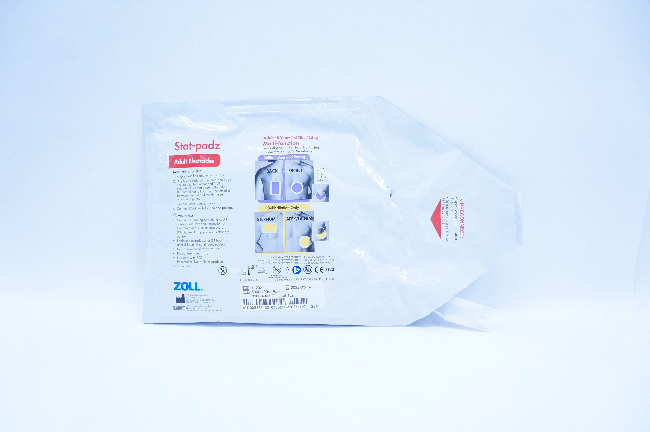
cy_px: 216
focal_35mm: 27
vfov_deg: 47.8
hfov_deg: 67.4
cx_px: 325
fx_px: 487
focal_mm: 18
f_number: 5.6
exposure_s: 1/125
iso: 800
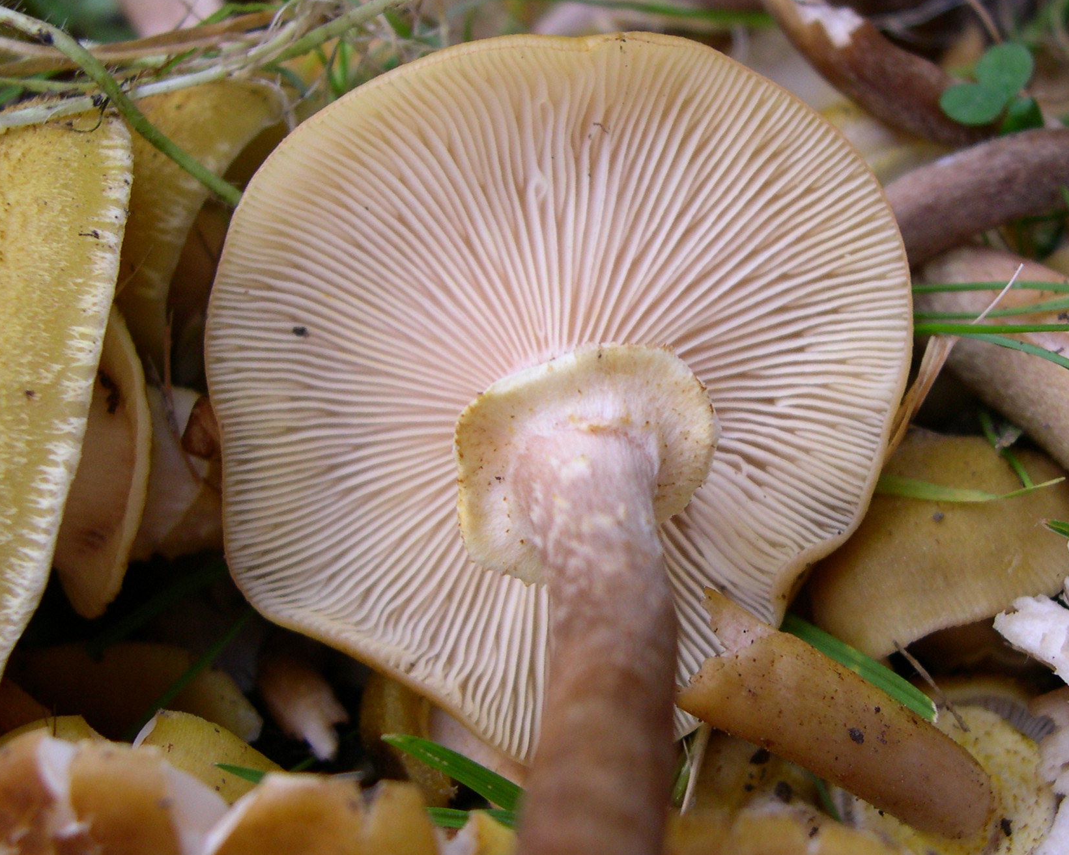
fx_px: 1266
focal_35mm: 40
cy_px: 425
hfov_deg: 45.8
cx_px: 502
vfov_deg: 37.3
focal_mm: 8
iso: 100
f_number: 2.8
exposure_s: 1/203
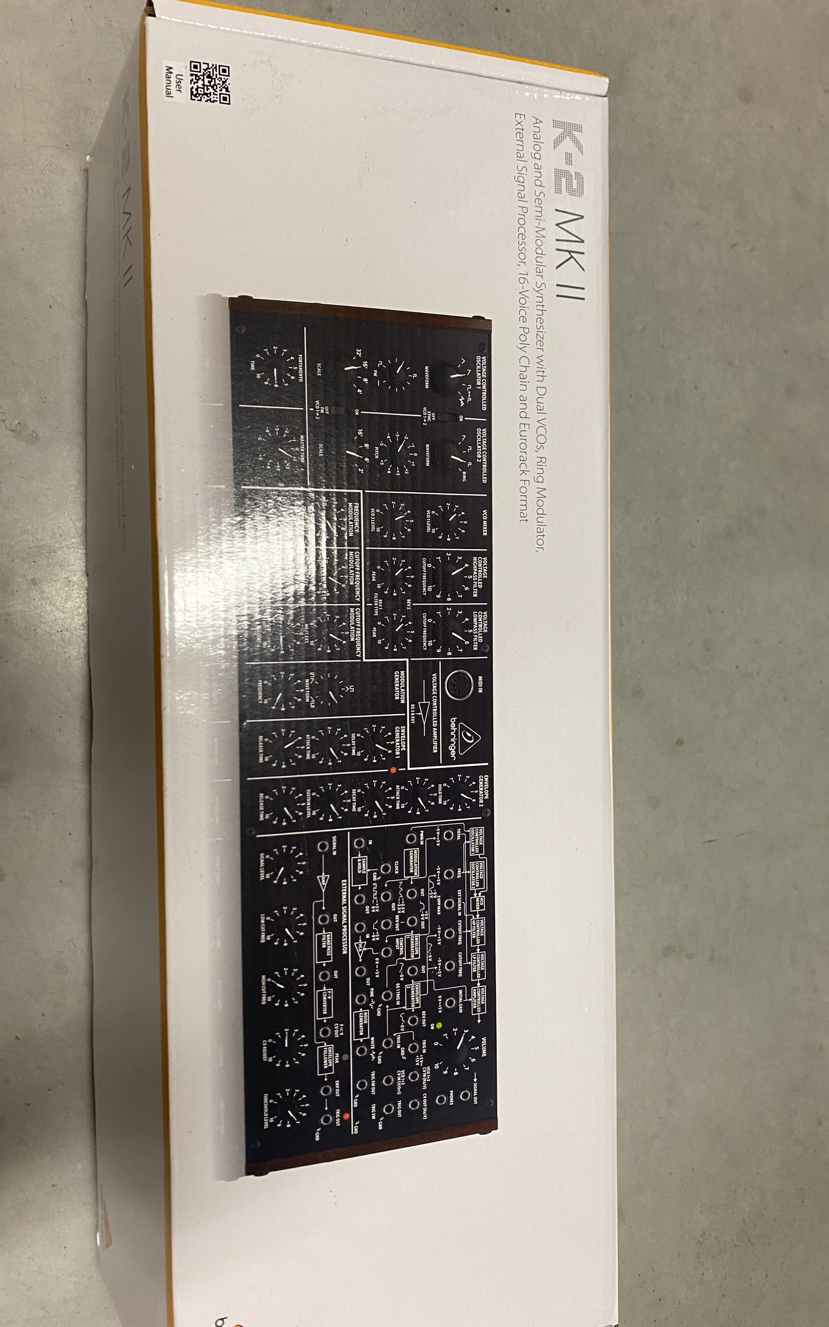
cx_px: 422
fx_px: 1012
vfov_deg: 66.5
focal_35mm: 28
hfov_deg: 44.5
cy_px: 669
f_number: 1.8
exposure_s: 1/51
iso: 125
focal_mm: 4.25
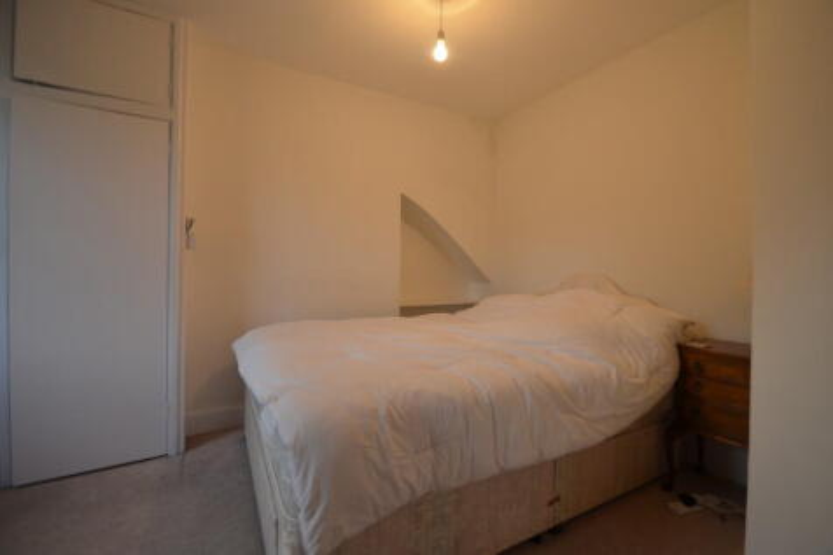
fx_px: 347
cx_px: 416
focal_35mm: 15
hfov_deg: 100.4
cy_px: 278
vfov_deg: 77.3
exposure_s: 1/60
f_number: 4
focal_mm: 10
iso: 400
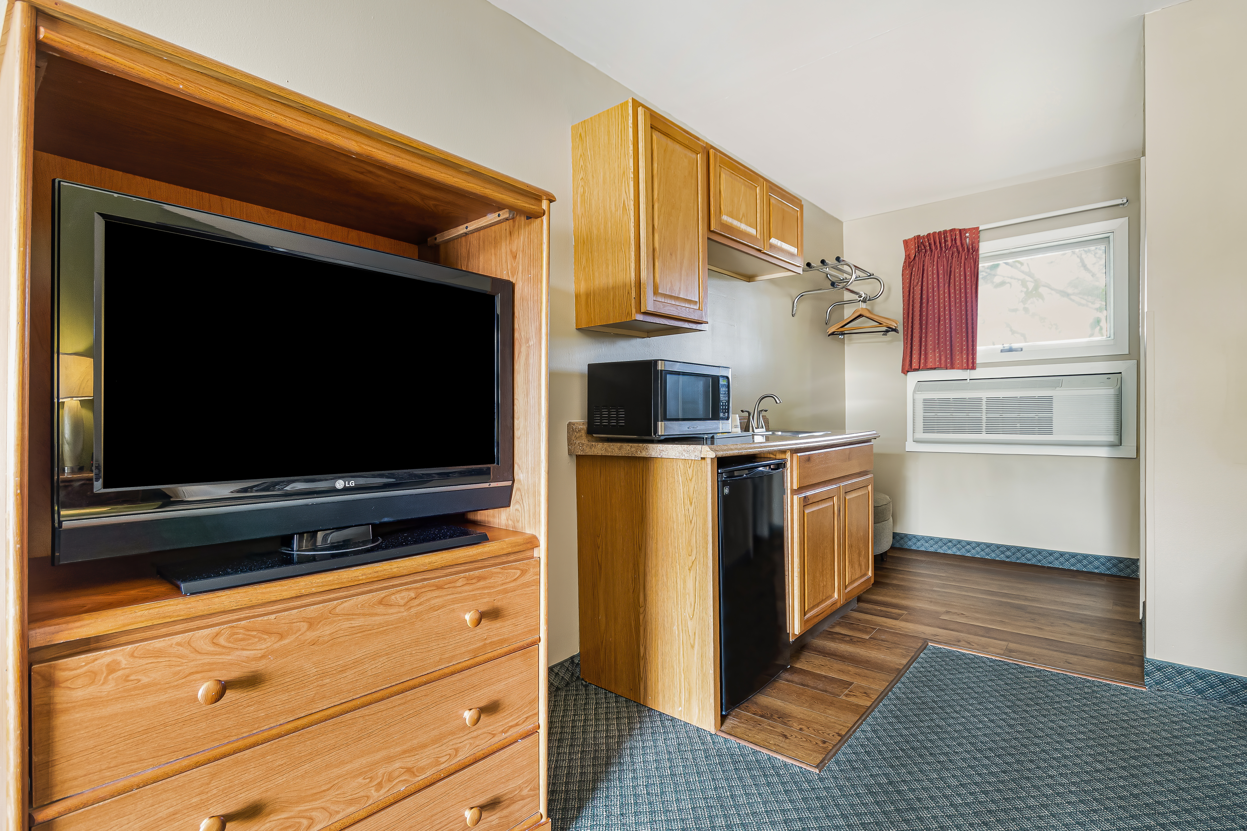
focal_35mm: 17
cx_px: 624
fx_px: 597
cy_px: 416
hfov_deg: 92.4
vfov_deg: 69.7
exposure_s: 1
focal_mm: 11.5
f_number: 9
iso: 400
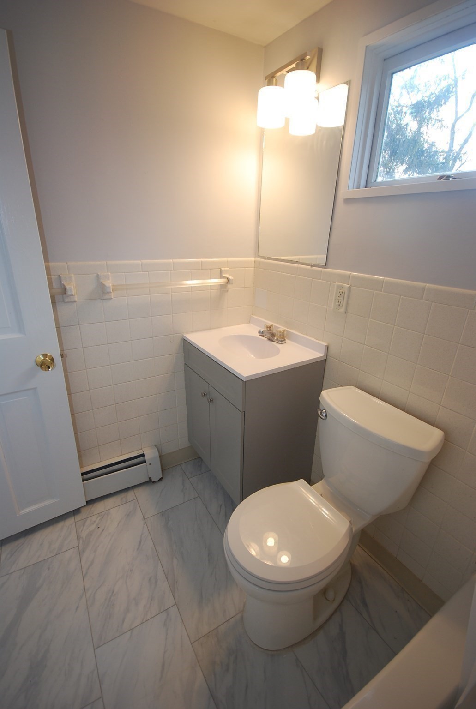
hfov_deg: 72.3
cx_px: 238
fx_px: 326
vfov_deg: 94.9
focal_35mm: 16
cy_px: 354
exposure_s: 1/30
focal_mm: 11
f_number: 4.2
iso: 200
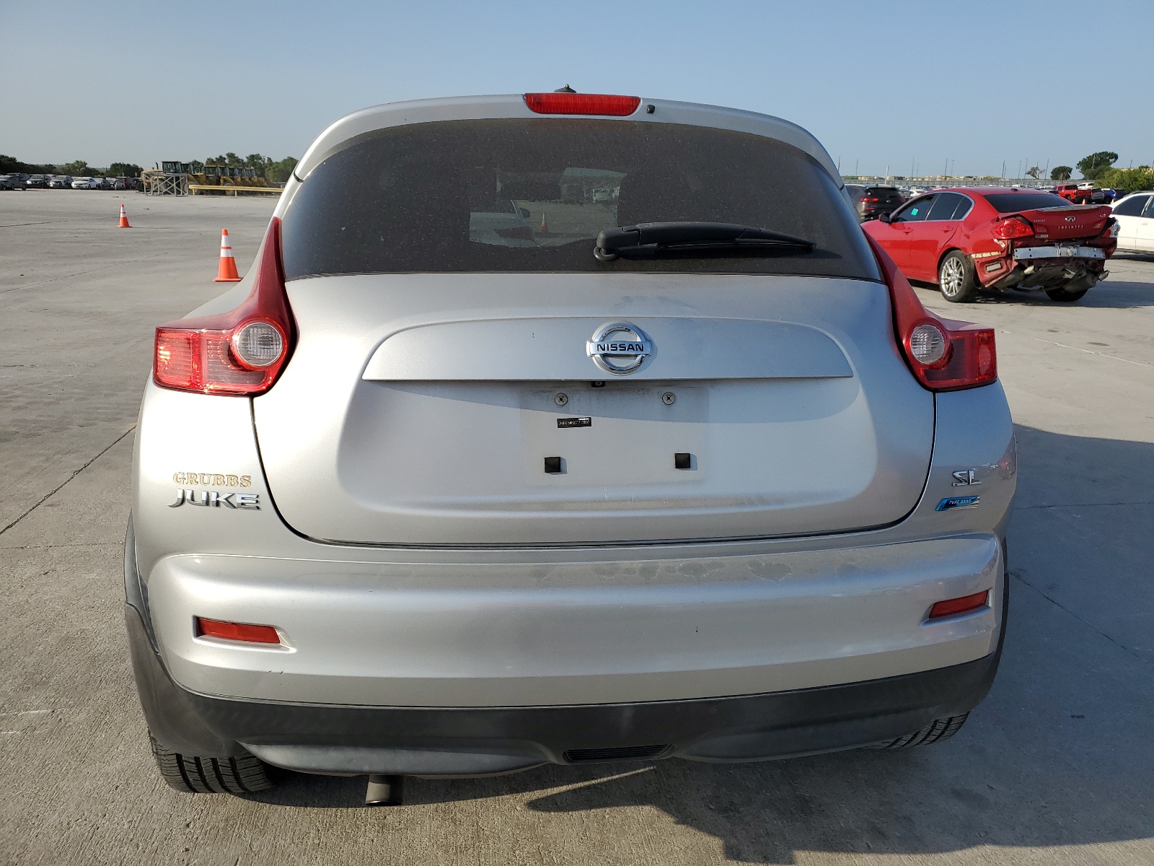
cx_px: 577
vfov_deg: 53.1
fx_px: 867
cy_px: 433
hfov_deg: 67.3
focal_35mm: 26
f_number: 1.5
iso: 50
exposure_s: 1/5000
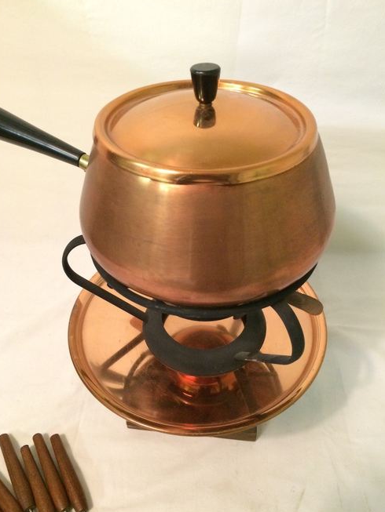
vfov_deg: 58.3
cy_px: 258
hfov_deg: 45.5
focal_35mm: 31
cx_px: 190
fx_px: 460
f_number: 2.2
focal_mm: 4.12
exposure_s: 1/15
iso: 320
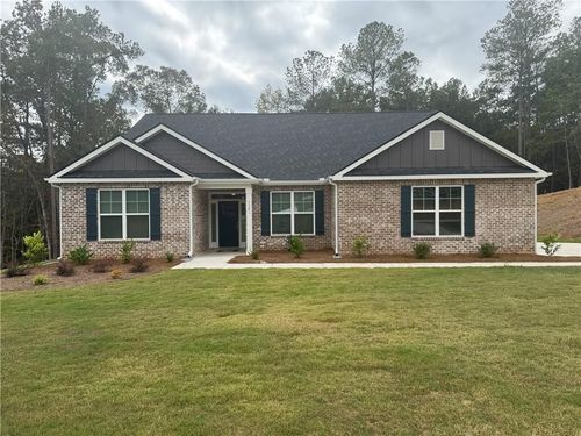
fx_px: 403
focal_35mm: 24
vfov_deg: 56.8
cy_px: 218
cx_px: 290
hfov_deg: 71.6
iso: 80
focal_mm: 6.76
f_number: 1.78
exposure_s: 1/2331
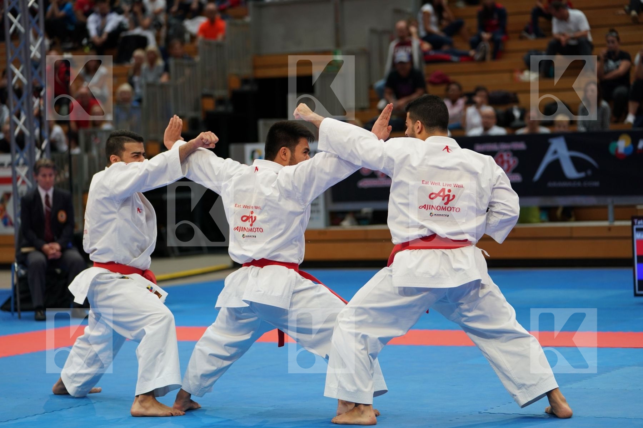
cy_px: 214
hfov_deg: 19.5
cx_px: 322
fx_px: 1875
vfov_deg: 13.0
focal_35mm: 105
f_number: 2.8
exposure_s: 1/500
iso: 800
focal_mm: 105
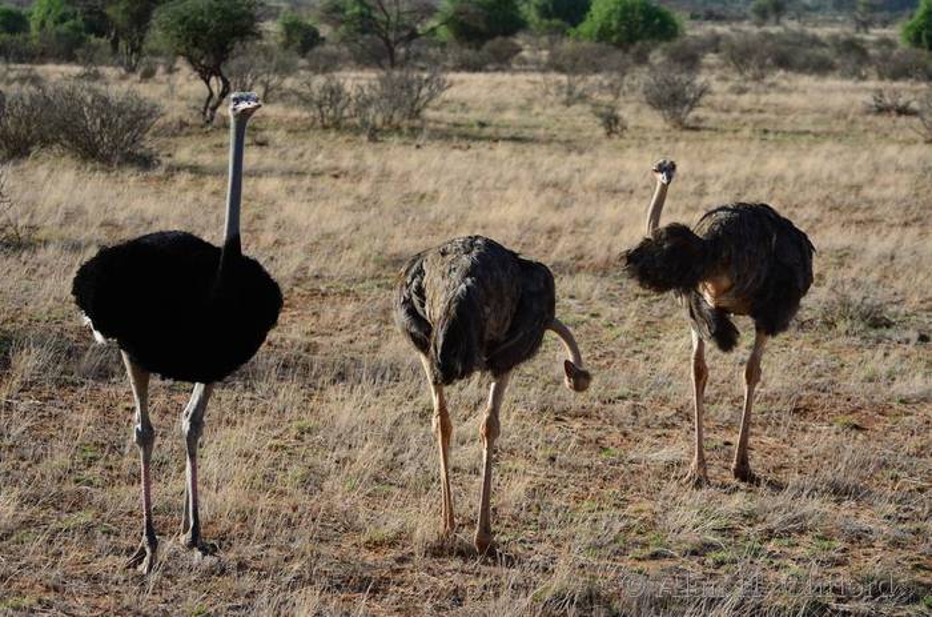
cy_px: 308
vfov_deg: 11.4
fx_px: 3099
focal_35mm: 120
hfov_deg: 17.1
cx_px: 466
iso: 100
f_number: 4.5
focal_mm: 80
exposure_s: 1/500
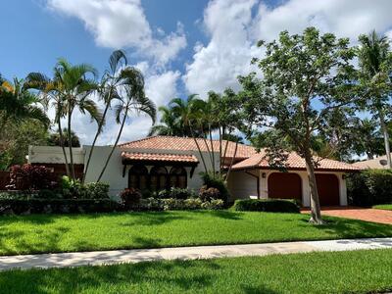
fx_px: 294
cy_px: 147
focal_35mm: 26
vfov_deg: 53.1
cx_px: 196
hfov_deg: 67.3
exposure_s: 1/3086
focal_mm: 4.25
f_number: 1.8
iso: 25
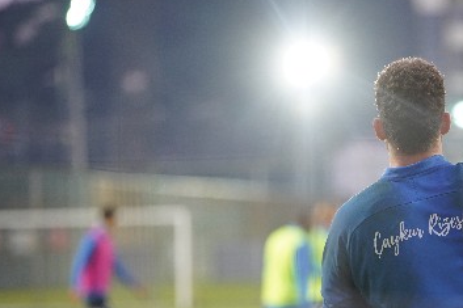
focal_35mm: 319
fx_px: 4101
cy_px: 213
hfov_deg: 6.5
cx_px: 405
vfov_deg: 4.3
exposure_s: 1/250
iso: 2000
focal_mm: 168
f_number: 2.8
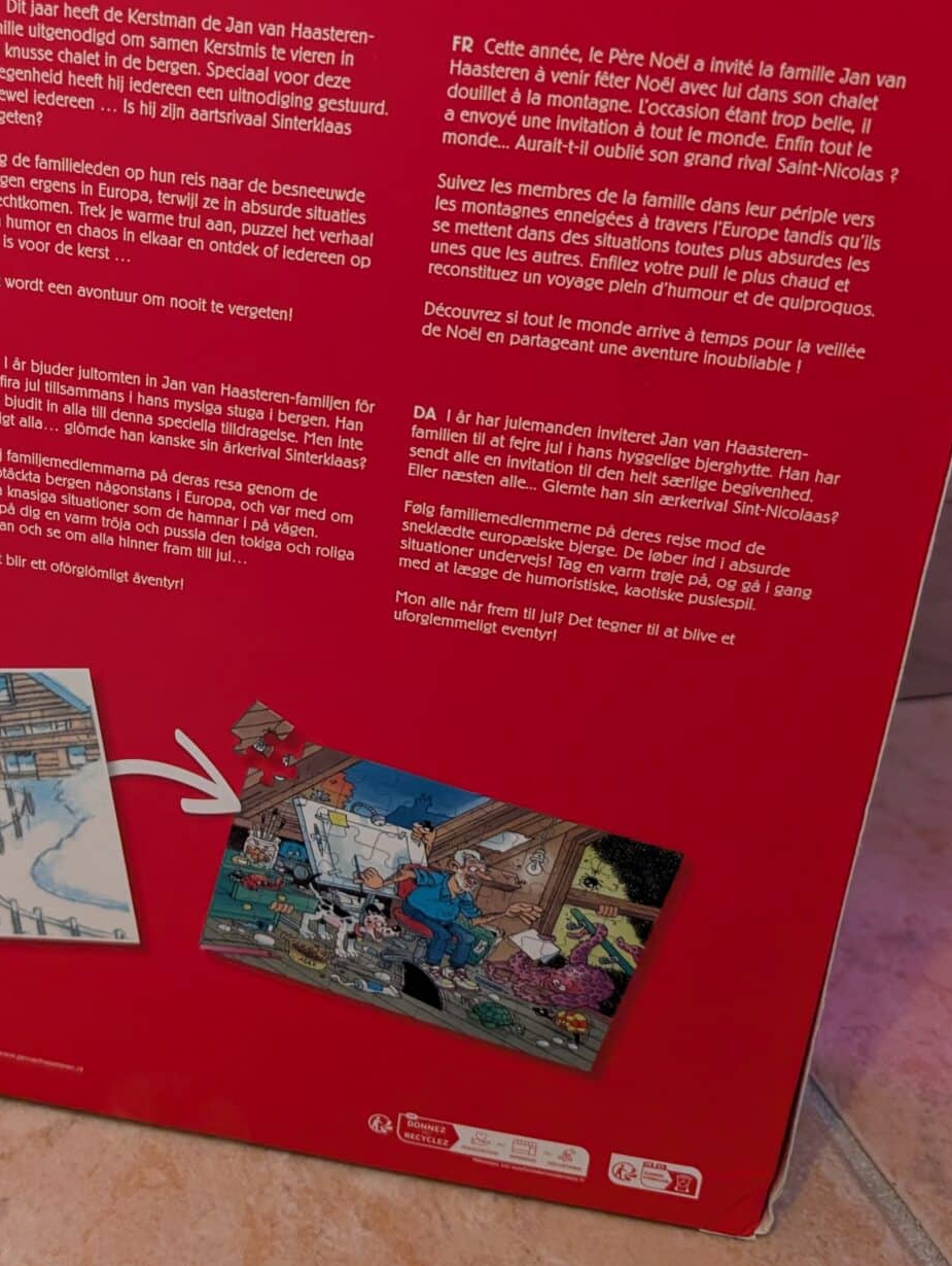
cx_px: 243
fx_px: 1463
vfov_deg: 45.7
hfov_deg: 35.3
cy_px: 380
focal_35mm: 40
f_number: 1.68
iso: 540
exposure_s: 1/110
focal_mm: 6.9
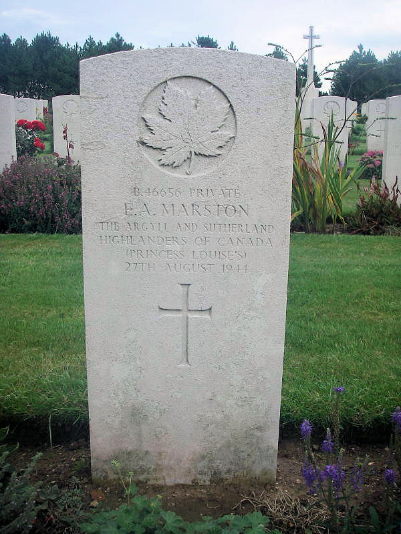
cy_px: 267
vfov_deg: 49.0
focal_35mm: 38
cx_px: 200
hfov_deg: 37.7
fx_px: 587
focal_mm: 6.3
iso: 64
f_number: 3.3
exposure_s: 1/80
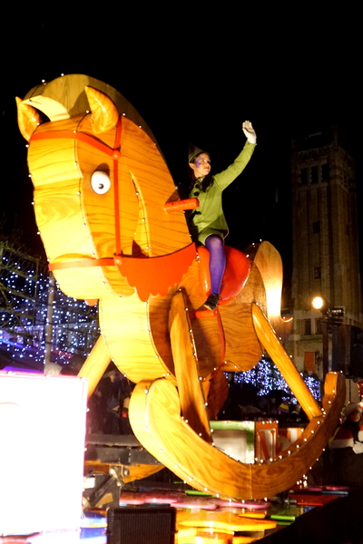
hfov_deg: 47.9
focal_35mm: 27
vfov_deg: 67.4
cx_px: 182
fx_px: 408
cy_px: 272
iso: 2500
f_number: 3.5
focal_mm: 18
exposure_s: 1/160
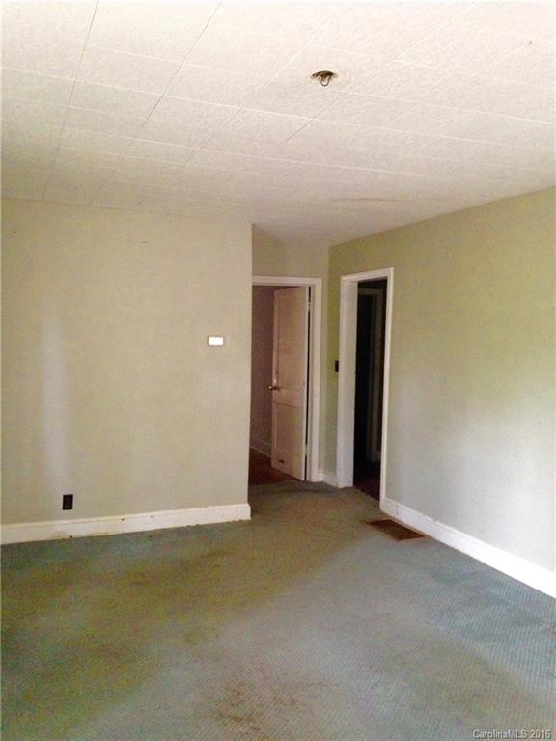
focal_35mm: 33
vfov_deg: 55.4
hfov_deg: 42.9
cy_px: 370
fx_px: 707
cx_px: 278
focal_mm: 4.12
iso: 400
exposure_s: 1/20
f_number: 2.4
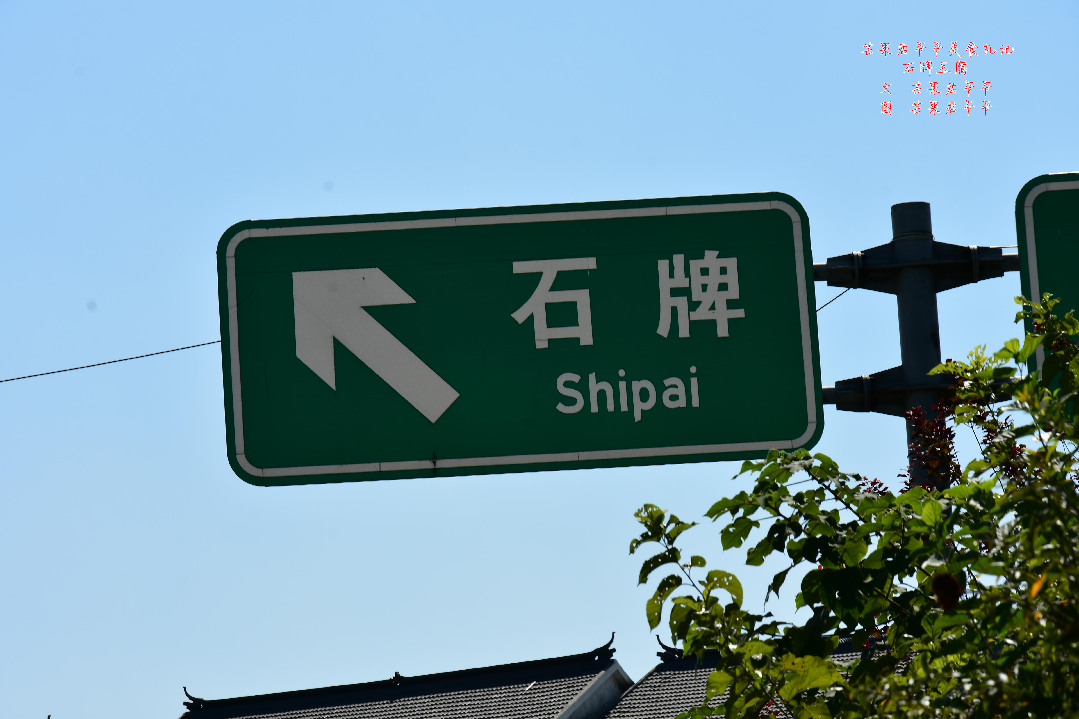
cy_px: 360
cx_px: 540
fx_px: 4720
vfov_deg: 8.7
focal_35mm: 158
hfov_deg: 13.0
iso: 100
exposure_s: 1/200
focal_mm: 105
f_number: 13
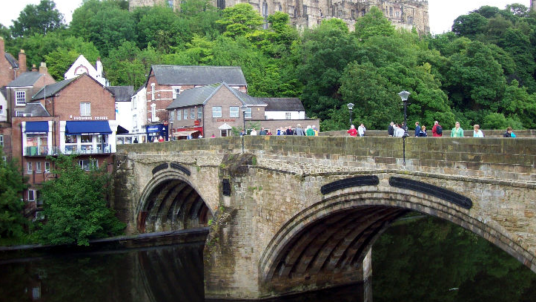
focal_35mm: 40
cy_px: 135
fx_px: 569
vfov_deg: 29.7
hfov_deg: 50.5
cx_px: 270
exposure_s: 1/113
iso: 80
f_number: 2.7
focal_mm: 6
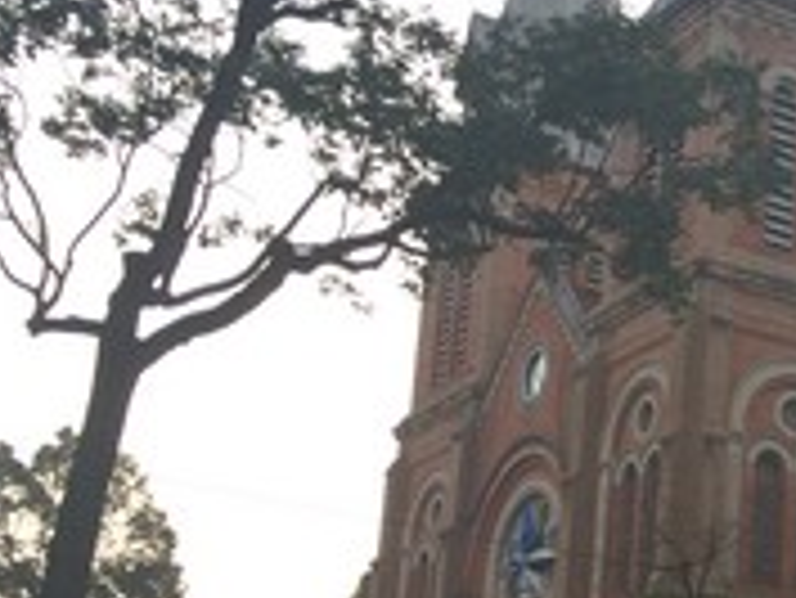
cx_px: 1066
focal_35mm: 82
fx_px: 1887
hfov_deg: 21.3
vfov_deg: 17.8
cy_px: 483
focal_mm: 4.15
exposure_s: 1/631
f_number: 2.2
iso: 32
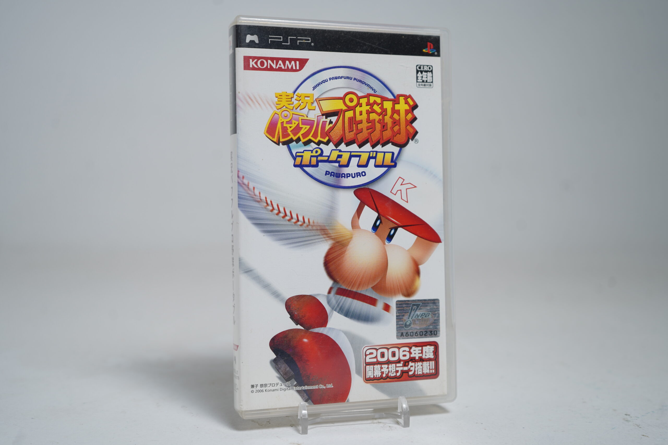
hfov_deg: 44.5
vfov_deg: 30.5
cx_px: 334
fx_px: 816
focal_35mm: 44
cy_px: 222
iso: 64
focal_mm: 44
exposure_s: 1/10
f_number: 5
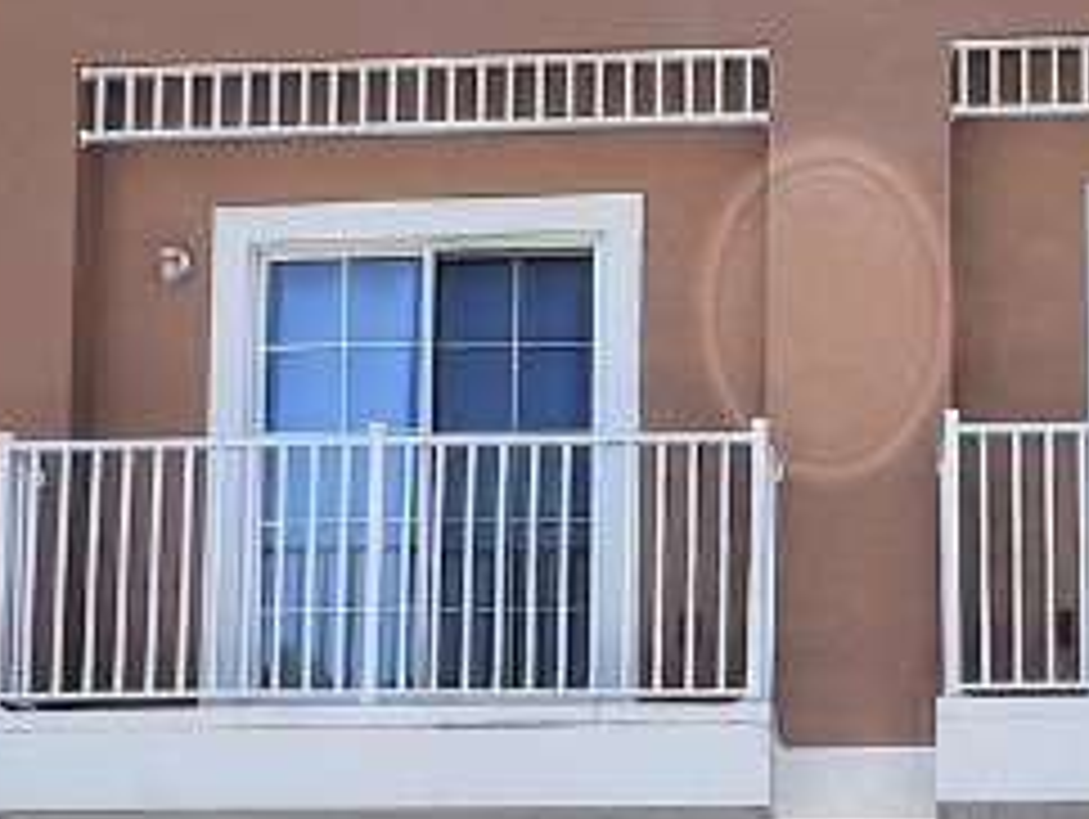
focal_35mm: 55
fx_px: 1732
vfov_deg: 24.1
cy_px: 986
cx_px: 864
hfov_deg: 33.9
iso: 32
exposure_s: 1/605
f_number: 1.8
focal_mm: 1.57
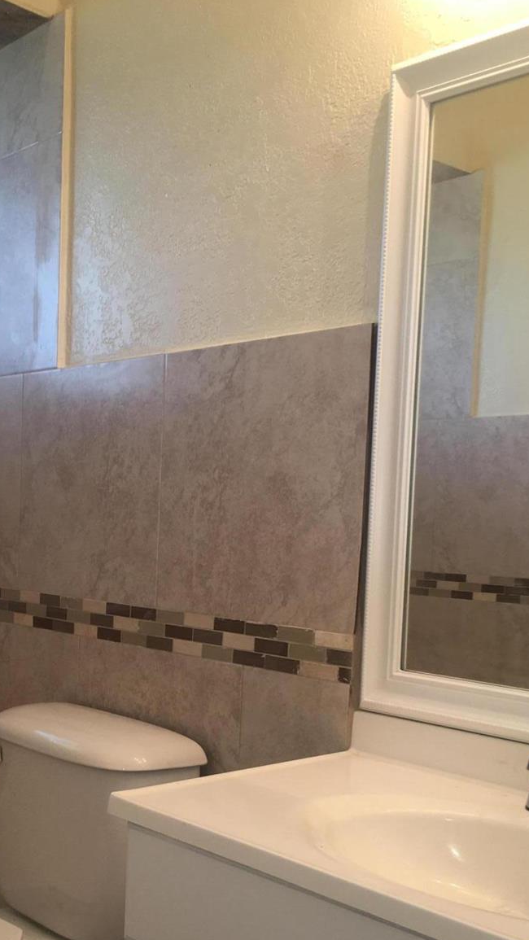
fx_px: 1047
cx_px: 136
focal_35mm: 42
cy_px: 597
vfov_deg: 47.8
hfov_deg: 28.0
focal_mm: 4.15
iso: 25
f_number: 2.2
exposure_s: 1/30
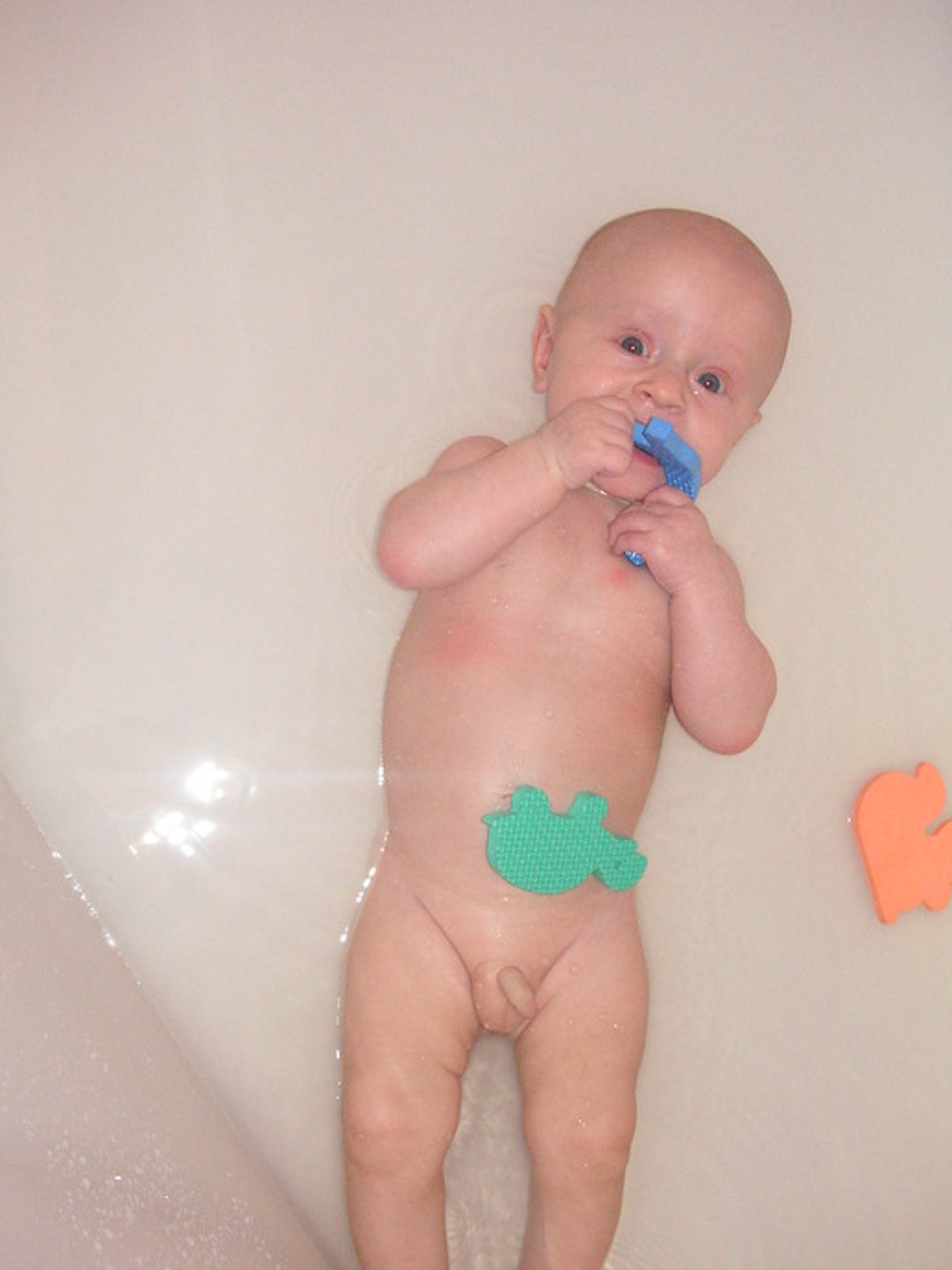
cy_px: 607
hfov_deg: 33.6
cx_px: 535
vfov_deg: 43.8
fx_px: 1577
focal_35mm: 43
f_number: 2.8
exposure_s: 1/45
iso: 160
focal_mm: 6.1
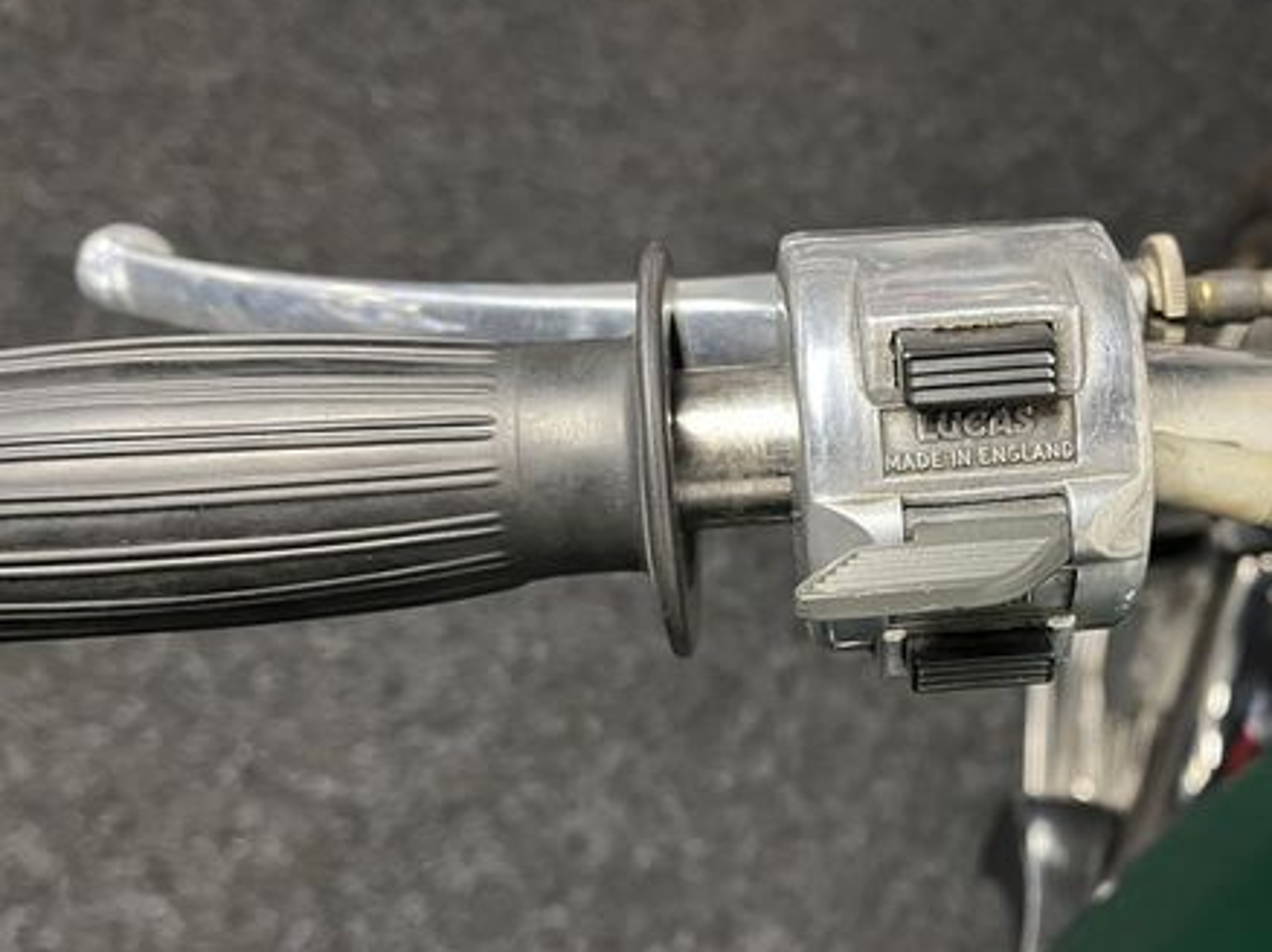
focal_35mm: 38
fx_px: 1396
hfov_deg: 47.7
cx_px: 906
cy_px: 514
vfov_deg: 37.7
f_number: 1.6
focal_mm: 5.1
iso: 320
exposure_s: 1/50
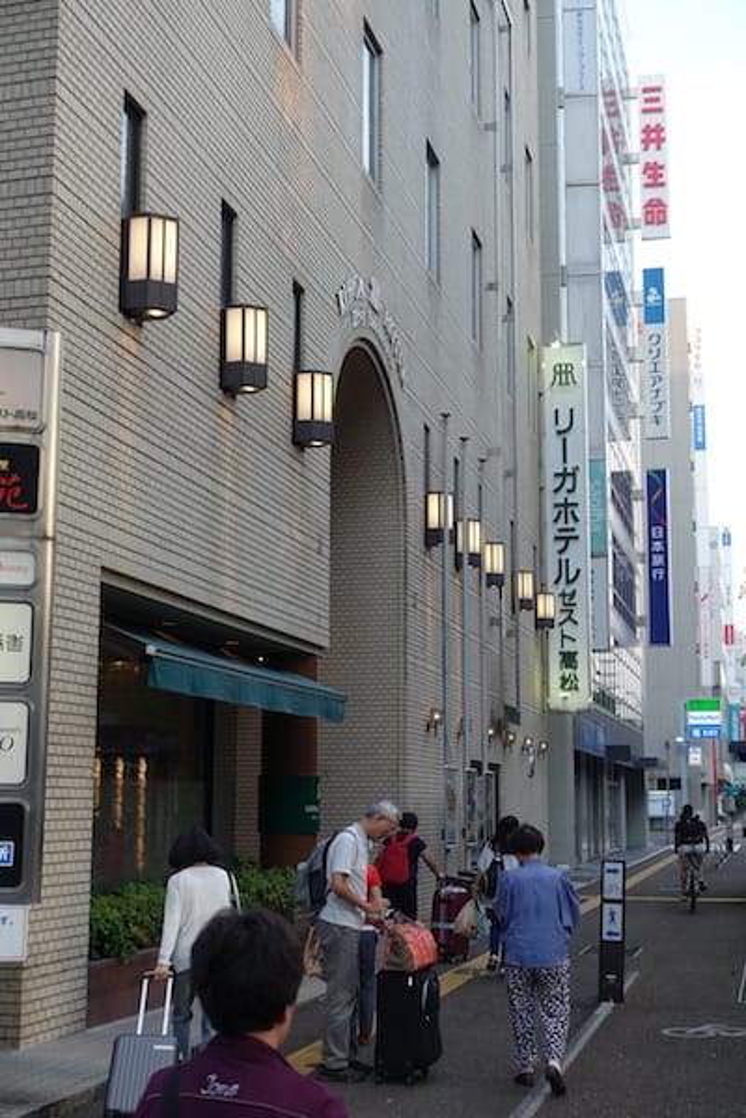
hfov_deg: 26.5
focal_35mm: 51
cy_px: 559
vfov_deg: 38.9
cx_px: 373
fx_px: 1585
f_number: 4
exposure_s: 1/100
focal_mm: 18.7
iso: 125
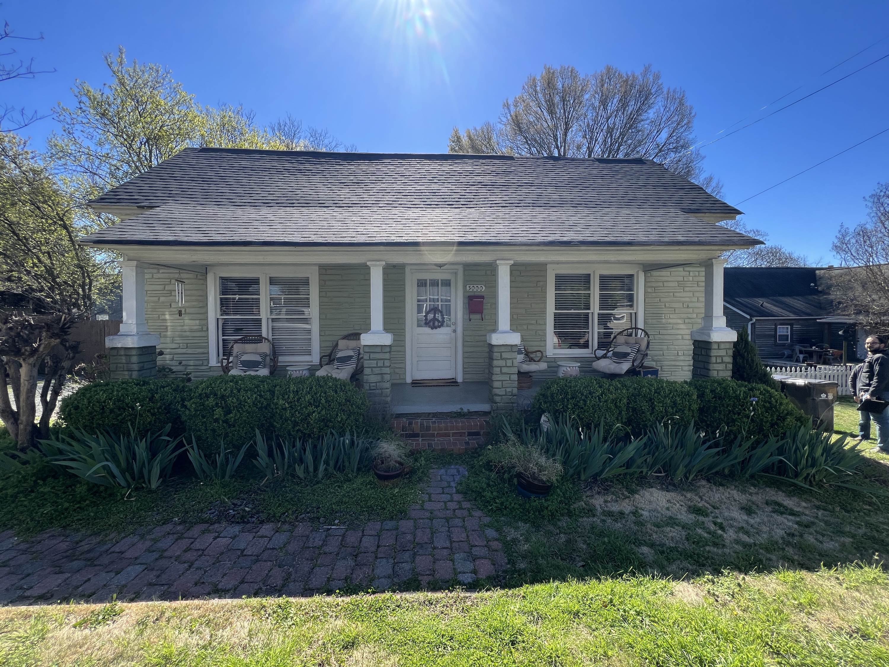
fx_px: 334
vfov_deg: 89.9
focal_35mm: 13
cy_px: 334
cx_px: 444
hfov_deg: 106.2
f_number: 1.8
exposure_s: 1/518
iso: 32
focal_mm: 1.57
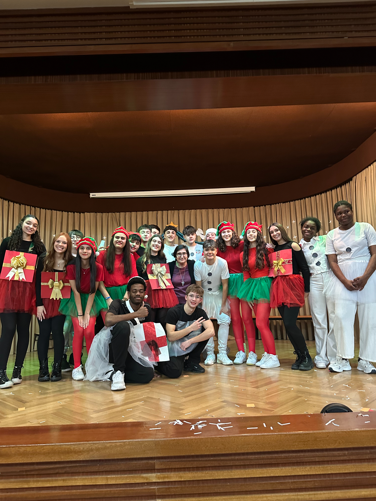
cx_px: 188
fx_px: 348
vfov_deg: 71.6
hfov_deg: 56.8
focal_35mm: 24
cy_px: 250
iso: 640
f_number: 1.78
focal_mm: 6.86
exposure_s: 1/50
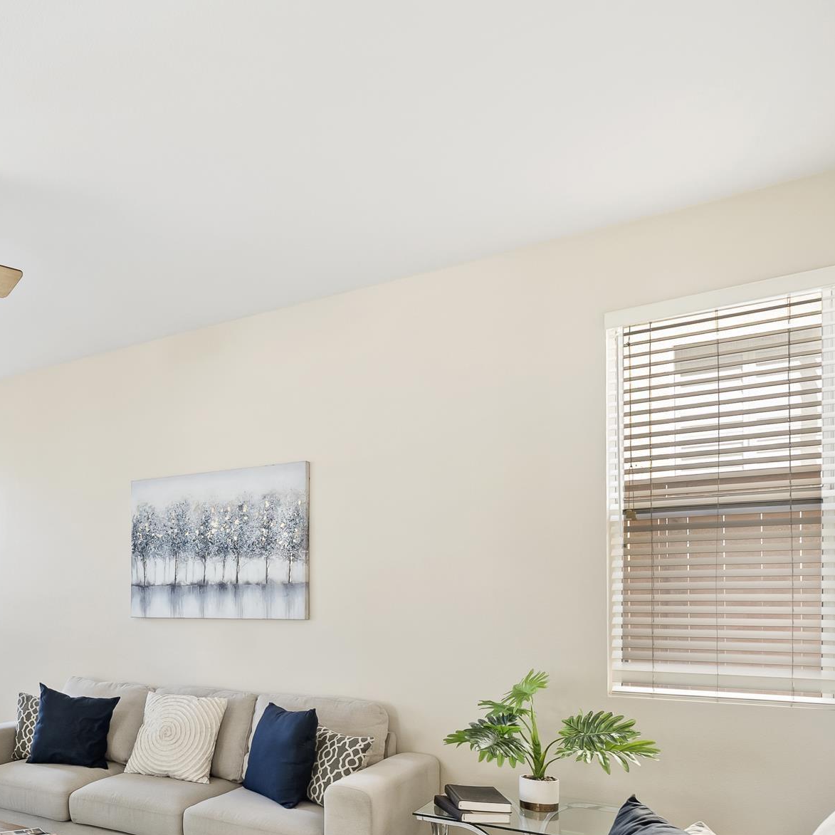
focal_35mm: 29
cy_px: 594
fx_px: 791
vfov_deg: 53.8
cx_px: 61
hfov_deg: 48.8
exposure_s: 1/8
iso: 500
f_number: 8
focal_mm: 16
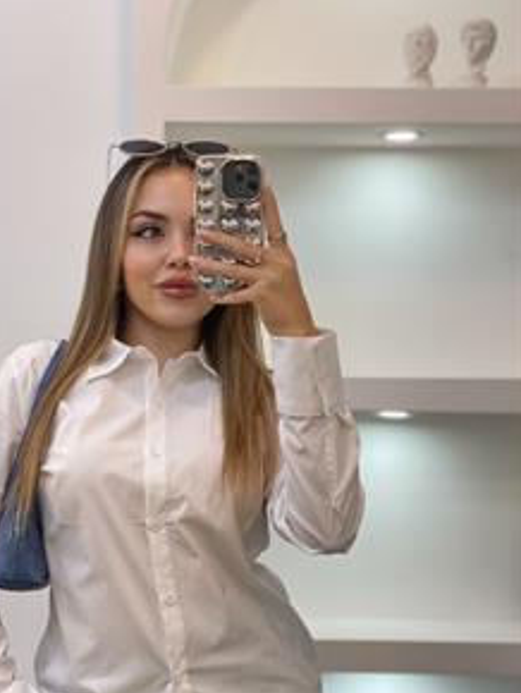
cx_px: 153
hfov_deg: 19.8
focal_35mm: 74
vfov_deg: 26.1
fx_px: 1483
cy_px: 470
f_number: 2
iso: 64
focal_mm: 6
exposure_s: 1/100
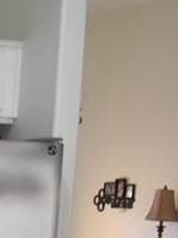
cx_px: -420
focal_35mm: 154
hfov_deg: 7.8
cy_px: 392
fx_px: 1056
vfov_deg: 12.0
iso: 500
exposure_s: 1/60
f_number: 4
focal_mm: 20
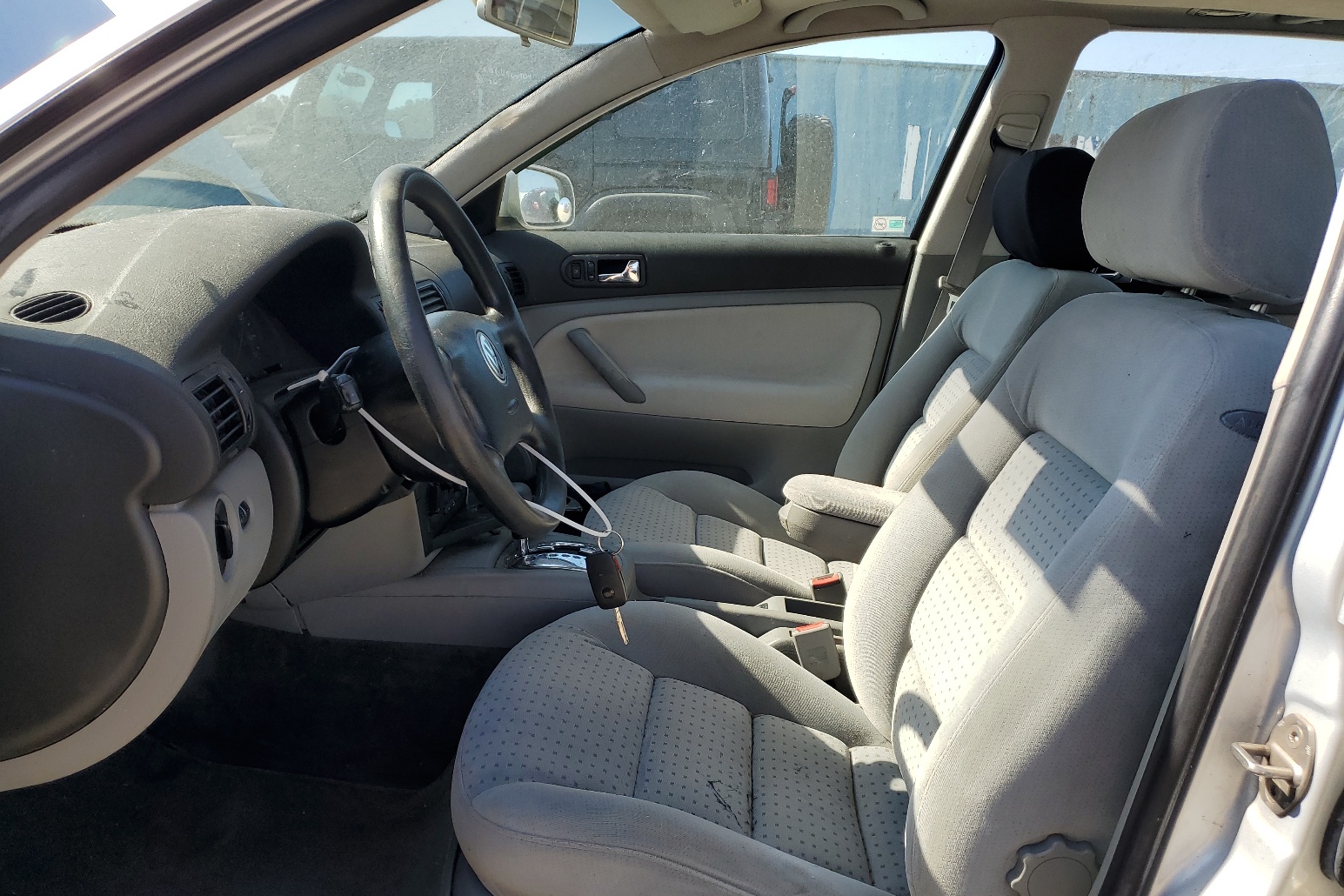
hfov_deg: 65.5
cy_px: 519
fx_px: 1045
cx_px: 666
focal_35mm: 28
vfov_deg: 46.2
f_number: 1.5
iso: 50
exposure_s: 1/1111
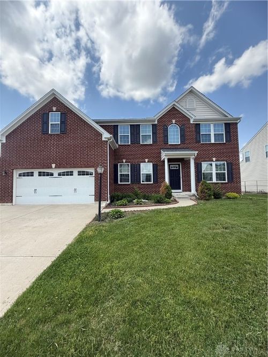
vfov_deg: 102.1
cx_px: 134
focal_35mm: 14
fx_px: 145
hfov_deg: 85.7
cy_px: 178
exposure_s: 1/1125
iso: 64
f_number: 2.2
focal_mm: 2.22
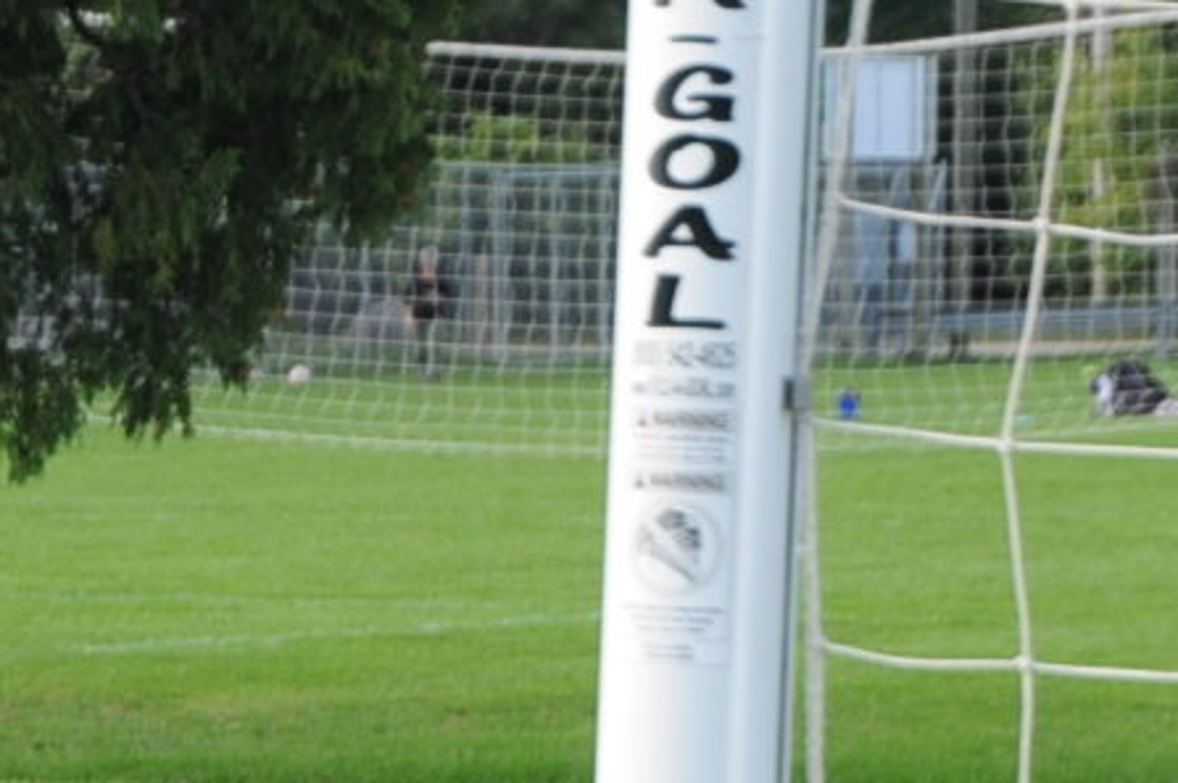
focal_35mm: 504
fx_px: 16474
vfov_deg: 2.7
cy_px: 817
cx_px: -445
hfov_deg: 4.1
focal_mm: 70
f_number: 5.3
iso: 200
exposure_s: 1/250
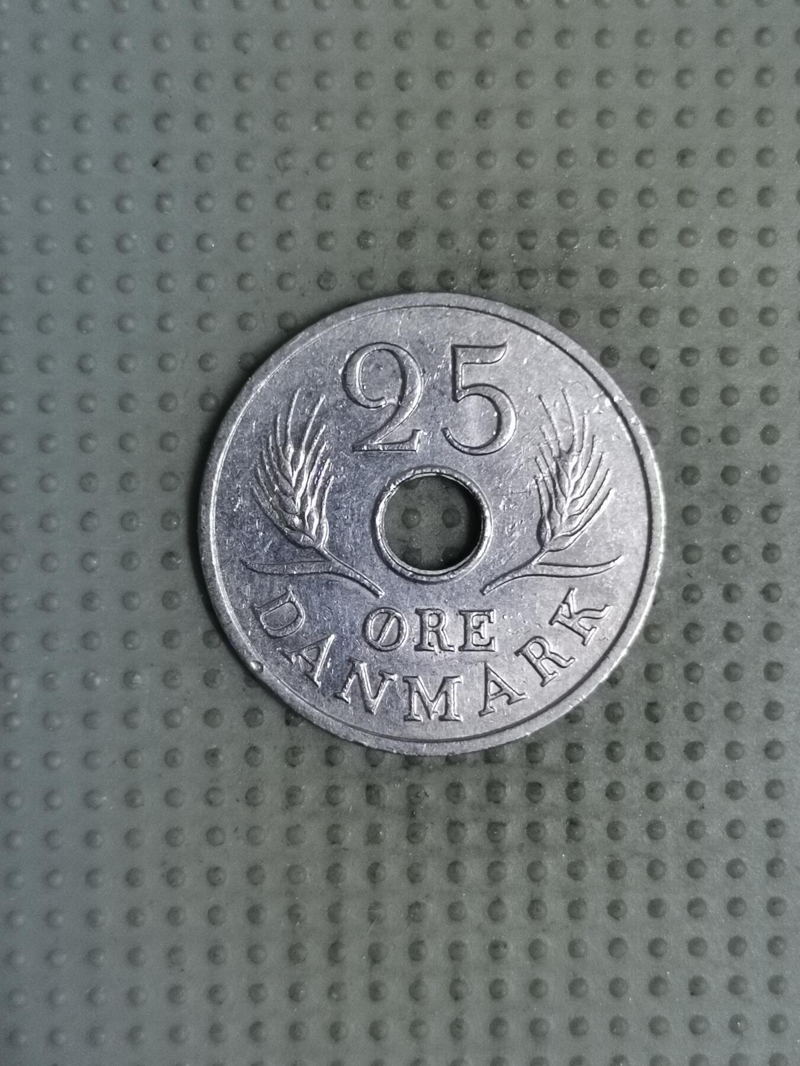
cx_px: 400
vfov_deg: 36.8
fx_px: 1602
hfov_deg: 28.0
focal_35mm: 52
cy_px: 533
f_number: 1.8
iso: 320
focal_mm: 4.75
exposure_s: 1/25.7
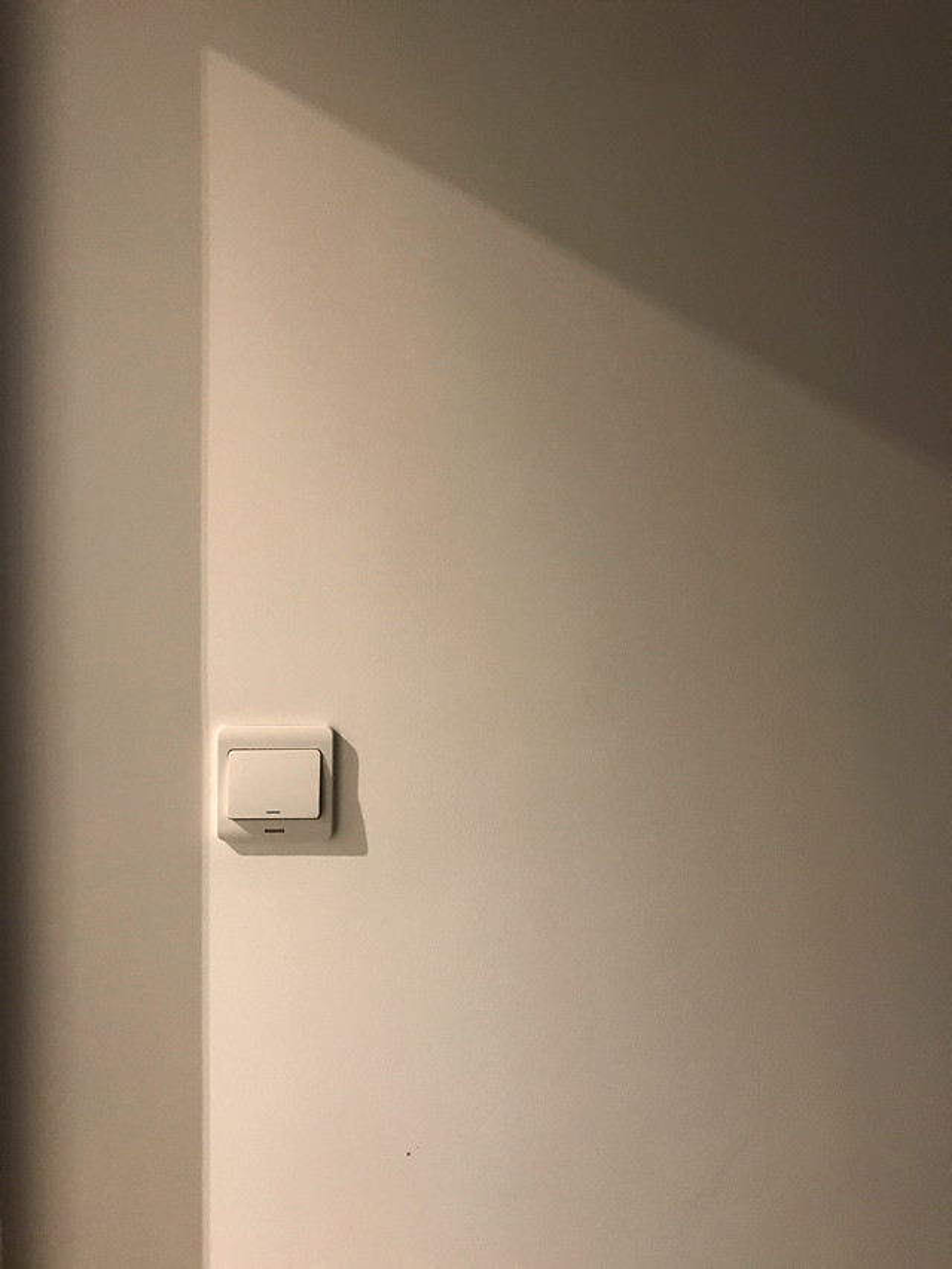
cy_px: 634
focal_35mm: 28
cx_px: 476
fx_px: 1026
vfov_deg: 63.4
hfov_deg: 49.8
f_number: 1.8
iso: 80
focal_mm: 3.99
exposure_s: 1/17
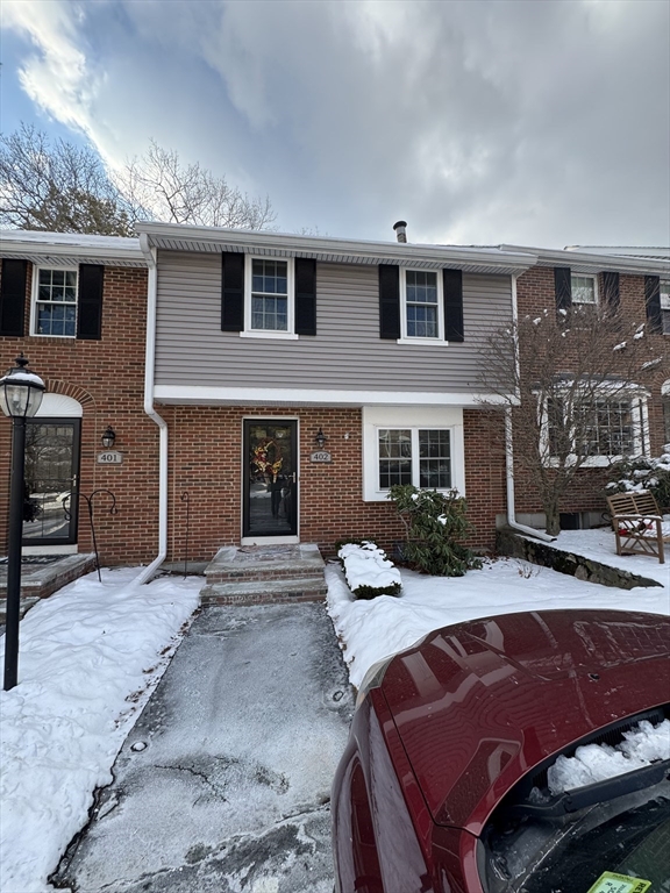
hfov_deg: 85.7
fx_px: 361
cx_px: 335
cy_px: 446
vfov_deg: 102.1
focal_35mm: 14
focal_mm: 2.22
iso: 40
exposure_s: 1/453
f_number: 2.2
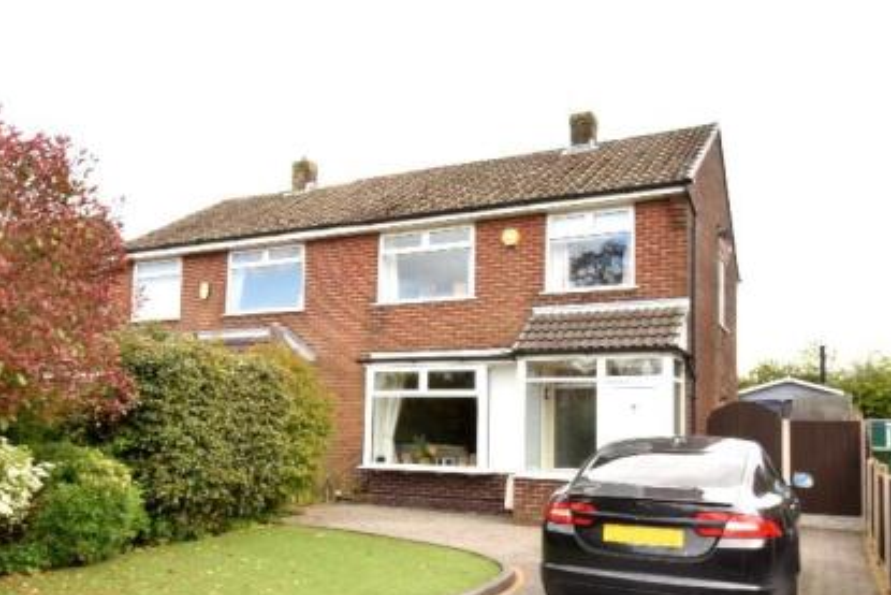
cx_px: 411
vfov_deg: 42.2
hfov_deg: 60.5
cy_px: 388
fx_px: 762
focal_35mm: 31
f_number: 25
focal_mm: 13
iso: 100
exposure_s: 1/6
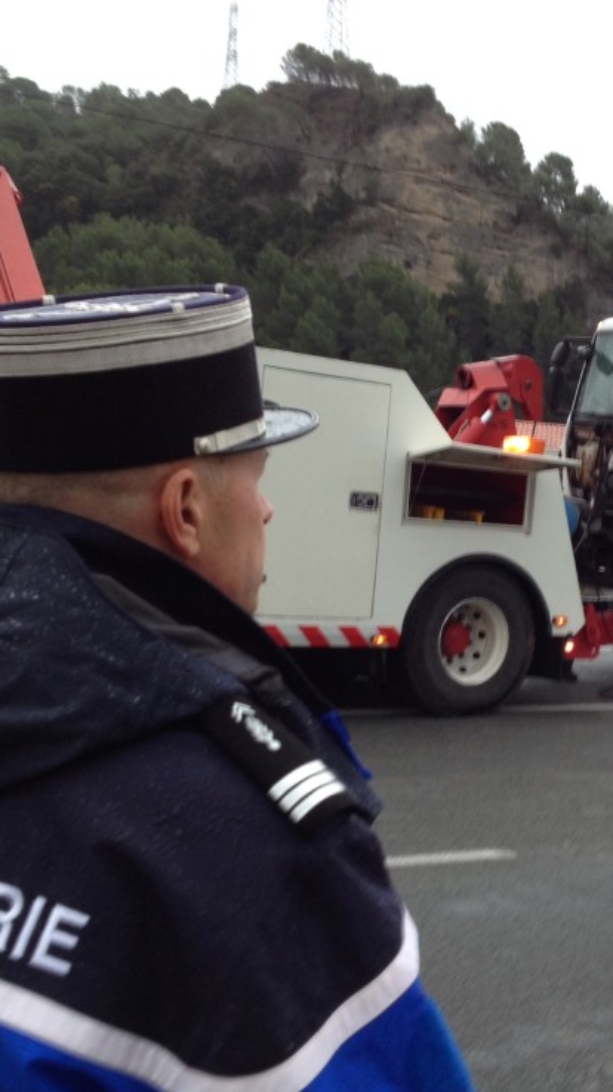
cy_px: 550
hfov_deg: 22.2
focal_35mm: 53
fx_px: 1533
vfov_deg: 39.2
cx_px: 535
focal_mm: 4.28
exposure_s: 1/20
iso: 50
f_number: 2.4
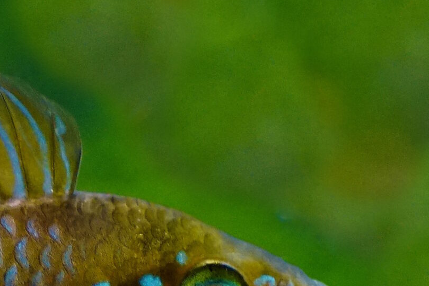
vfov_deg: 3.2
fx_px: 5087
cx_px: -221
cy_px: 445
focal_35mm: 427
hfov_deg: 4.8
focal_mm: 90
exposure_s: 1/100
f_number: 2.8
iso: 2500
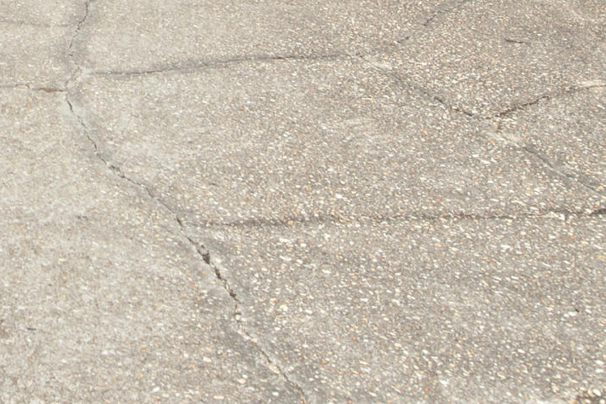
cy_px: -323
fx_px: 993
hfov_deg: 28.2
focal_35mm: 59
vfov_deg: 18.2
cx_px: -176
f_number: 5.6
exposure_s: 1/640
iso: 250
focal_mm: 14
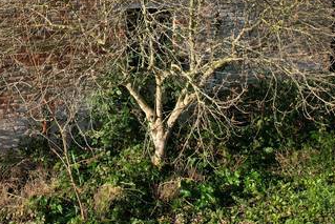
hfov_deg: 31.2
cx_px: 48
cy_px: -68
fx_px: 577
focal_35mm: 62
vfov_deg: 20.1
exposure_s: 1/725
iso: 100
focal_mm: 8.38
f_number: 2.8
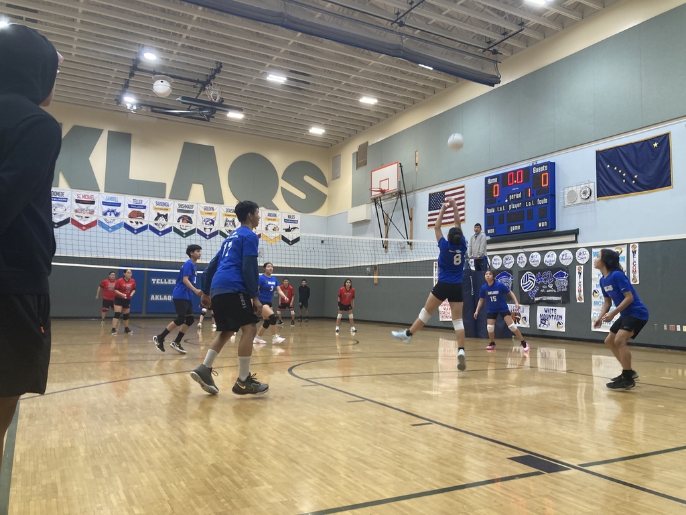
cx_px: 343
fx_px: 555
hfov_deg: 63.4
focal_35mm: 28
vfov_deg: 49.7
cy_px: 258
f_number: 1.8
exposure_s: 1/120
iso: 80
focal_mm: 3.99
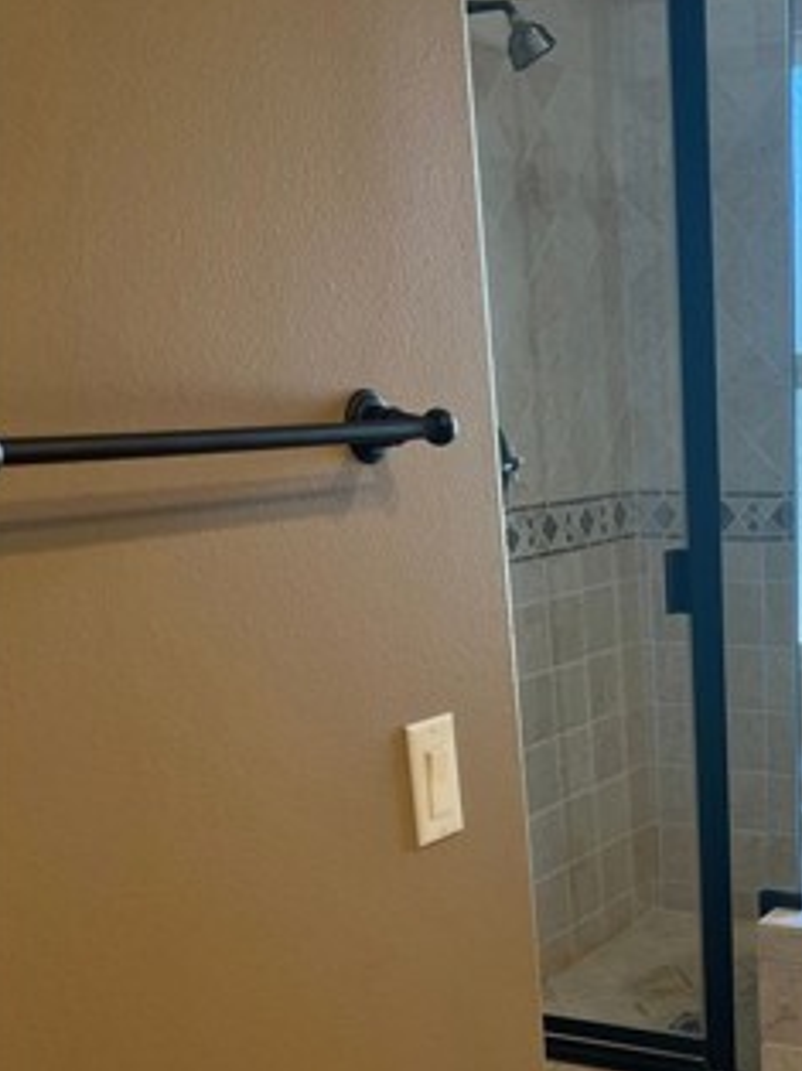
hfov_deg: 26.1
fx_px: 1639
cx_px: 802
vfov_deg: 34.2
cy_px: 965
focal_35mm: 53
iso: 50
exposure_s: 1/120
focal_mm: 5.7
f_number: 1.5
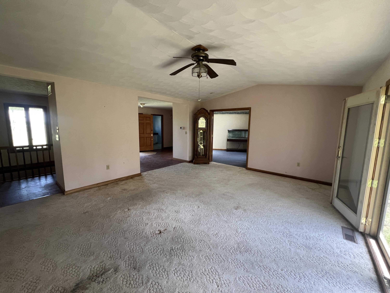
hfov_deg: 106.2
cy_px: 146
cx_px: 195
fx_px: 146
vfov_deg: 89.9
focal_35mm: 13
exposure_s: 1/99
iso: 200
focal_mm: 1.57
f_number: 1.8
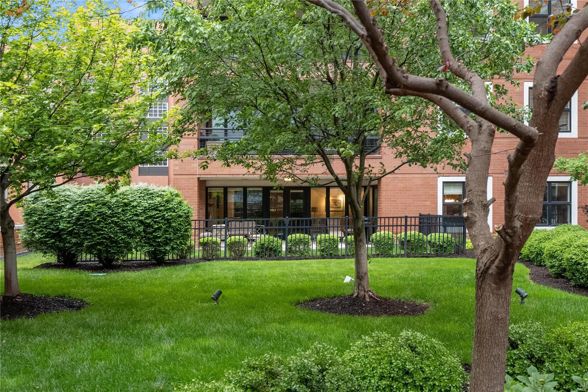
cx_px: 294
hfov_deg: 53.1
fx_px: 588
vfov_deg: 36.9
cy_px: 196
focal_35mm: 36
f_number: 5.6
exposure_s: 1/60
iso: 1600
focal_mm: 18
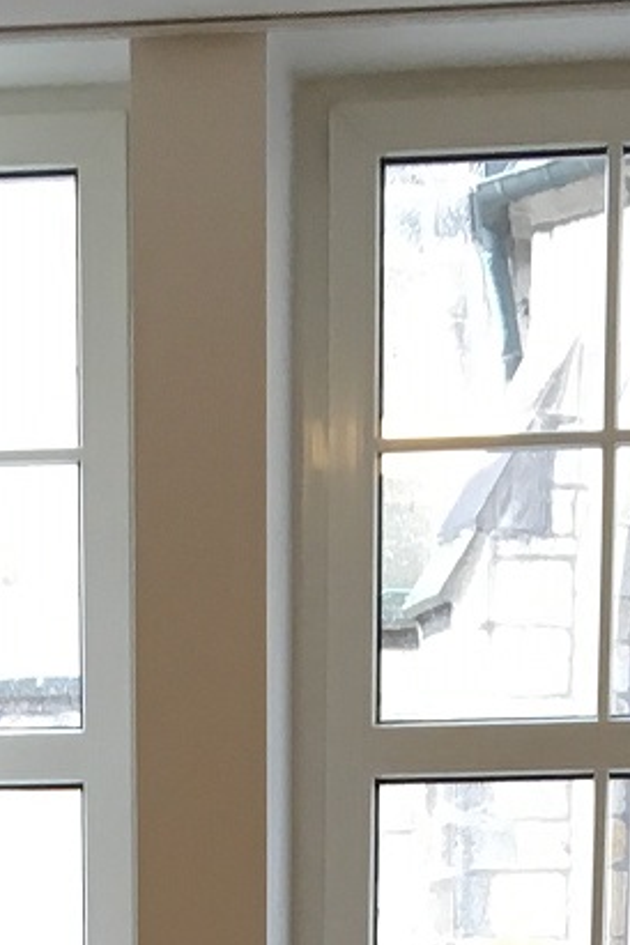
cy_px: 2014
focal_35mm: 148
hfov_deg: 9.3
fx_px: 3885
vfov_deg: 12.0
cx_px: 133
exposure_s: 1/33
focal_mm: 4.15
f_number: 2.2
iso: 64
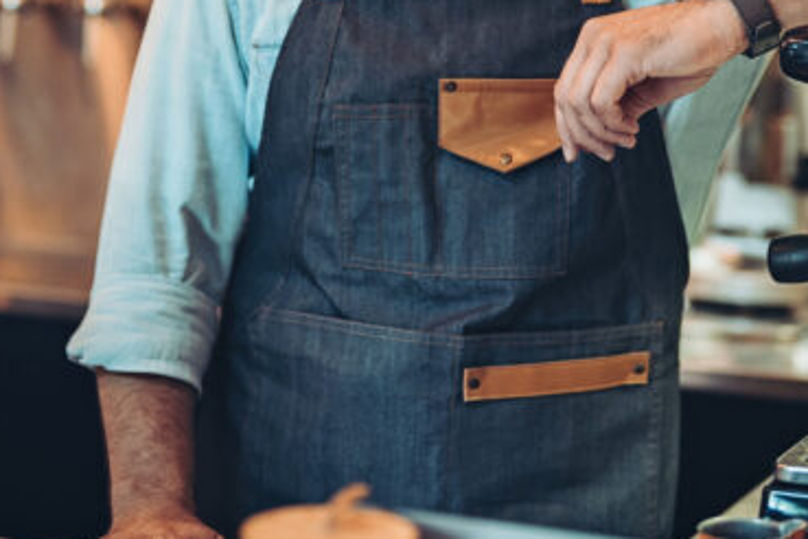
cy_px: -9
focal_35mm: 104
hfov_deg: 19.6
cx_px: 429
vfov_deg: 13.0
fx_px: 2334
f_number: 1.4
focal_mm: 50
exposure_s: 1/320
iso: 1000
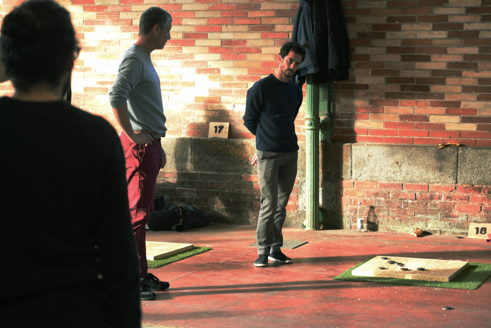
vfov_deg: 21.9
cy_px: 164
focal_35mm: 62
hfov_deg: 32.4
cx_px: 246
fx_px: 846
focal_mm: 62
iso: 800
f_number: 4.5
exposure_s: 1/100
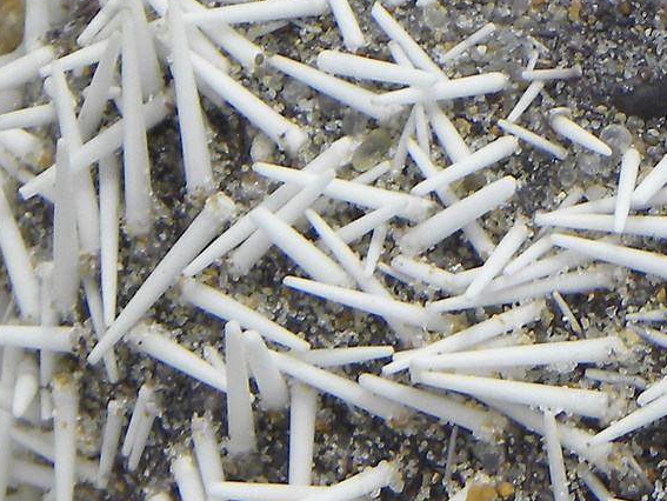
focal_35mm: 609
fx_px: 11742
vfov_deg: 2.4
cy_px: 289
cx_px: 607
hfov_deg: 3.3
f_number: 4.5
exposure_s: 1/700
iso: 64
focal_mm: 25.7
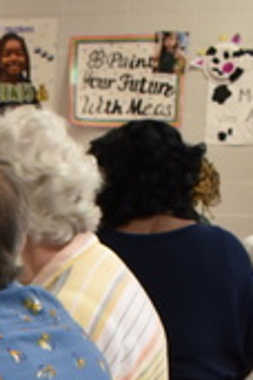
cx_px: -266
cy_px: 609
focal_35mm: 126
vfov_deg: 14.8
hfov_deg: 10.0
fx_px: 1328
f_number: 7.1
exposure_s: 1/30
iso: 640
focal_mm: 18
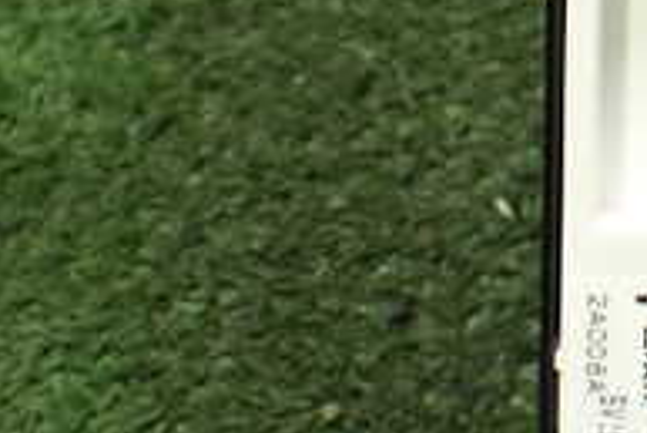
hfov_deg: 20.0
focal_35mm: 97
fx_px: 1745
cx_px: 727
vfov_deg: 14.0
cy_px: 64
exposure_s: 1/50
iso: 800
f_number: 2.3
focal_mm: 5.4
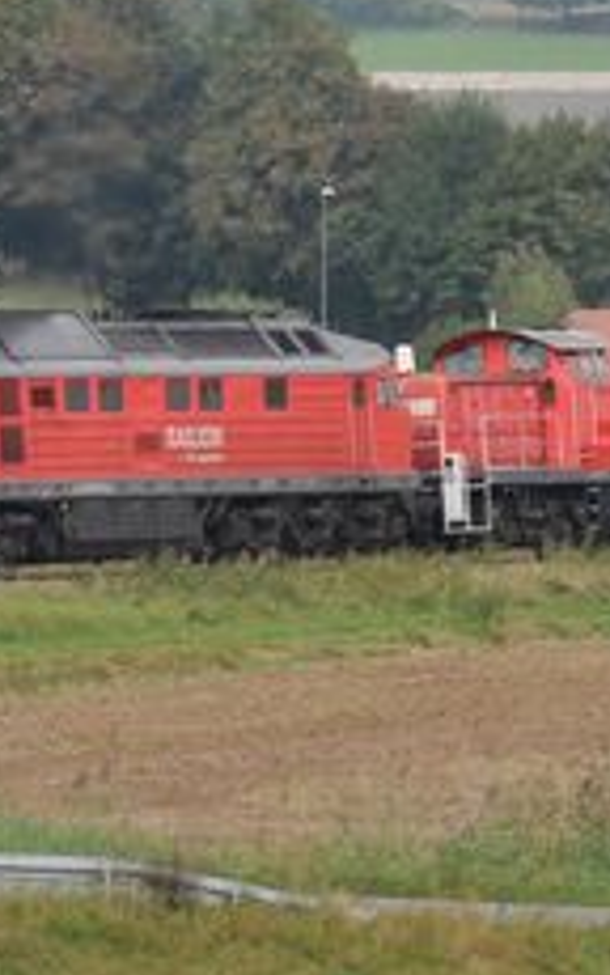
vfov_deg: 3.6
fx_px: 15362
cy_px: 225
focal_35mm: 578
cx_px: 919
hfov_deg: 2.3
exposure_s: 1/500
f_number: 9
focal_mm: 85
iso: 250
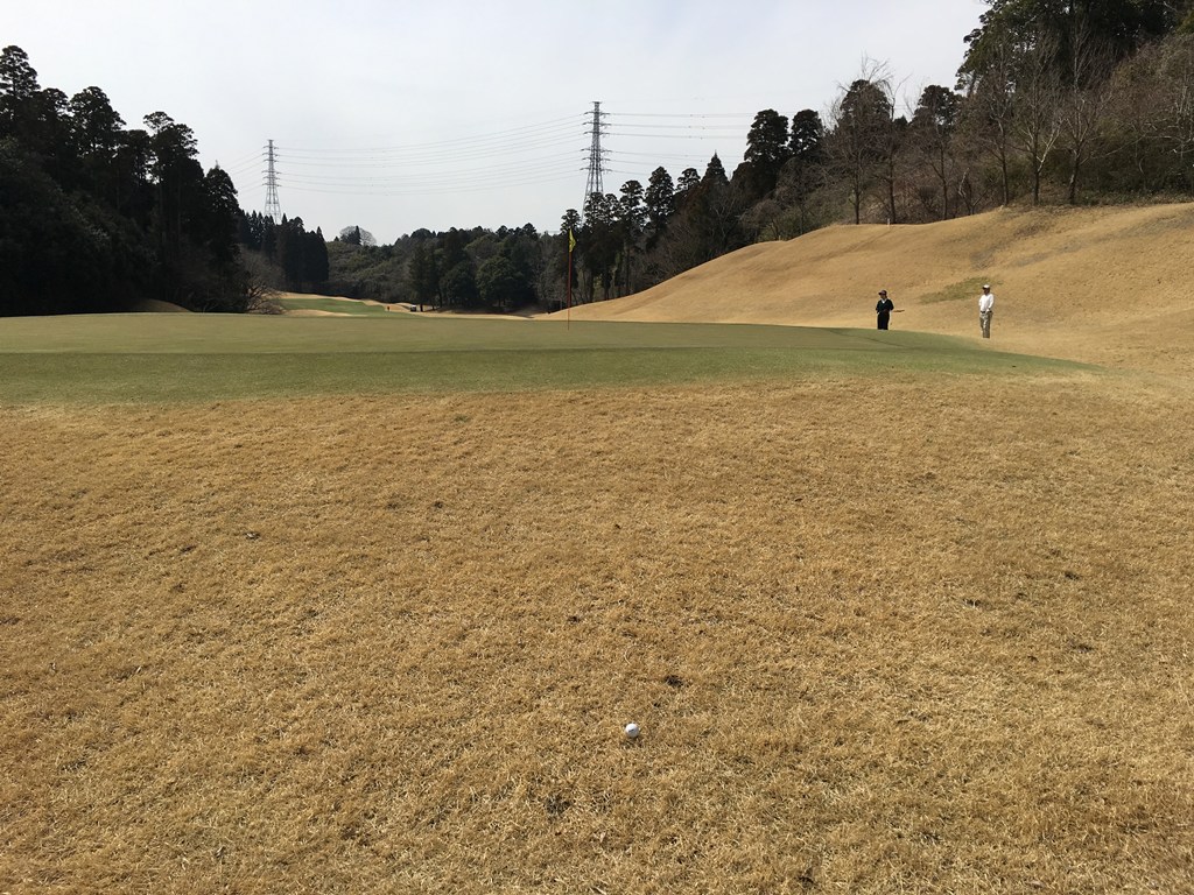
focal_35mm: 29
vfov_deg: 48.2
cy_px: 448
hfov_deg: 61.7
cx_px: 597
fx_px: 1000
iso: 25
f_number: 2.2
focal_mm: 4.15
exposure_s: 1/2959
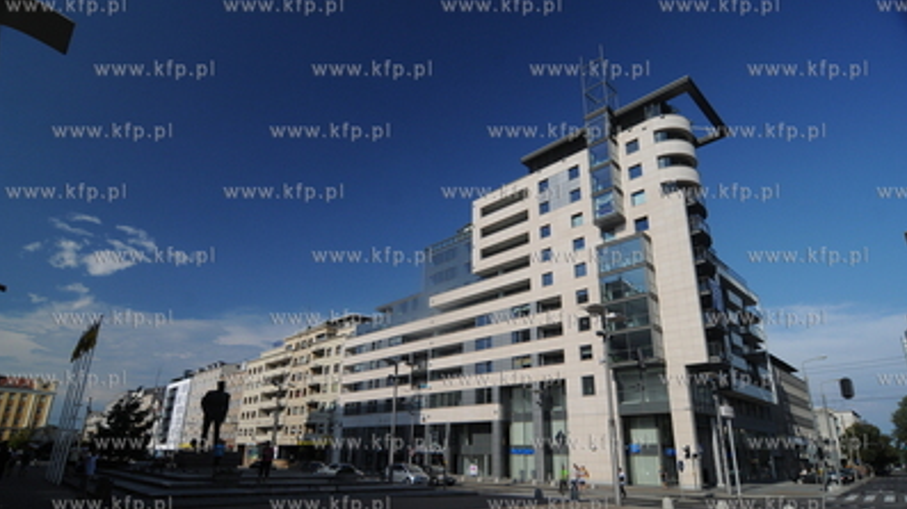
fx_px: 457
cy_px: 285
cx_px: 452
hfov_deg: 89.6
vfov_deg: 58.1
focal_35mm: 19
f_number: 5.6
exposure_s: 1/1250
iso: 400
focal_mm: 12
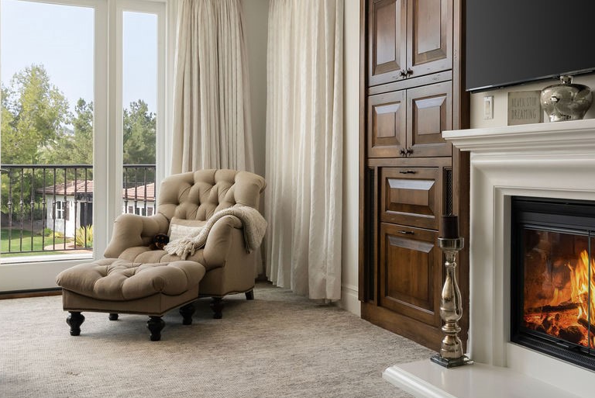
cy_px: 165
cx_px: 377
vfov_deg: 33.4
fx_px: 661
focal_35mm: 40
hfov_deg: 47.9
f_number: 22
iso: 2000
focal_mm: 30
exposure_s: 1/13
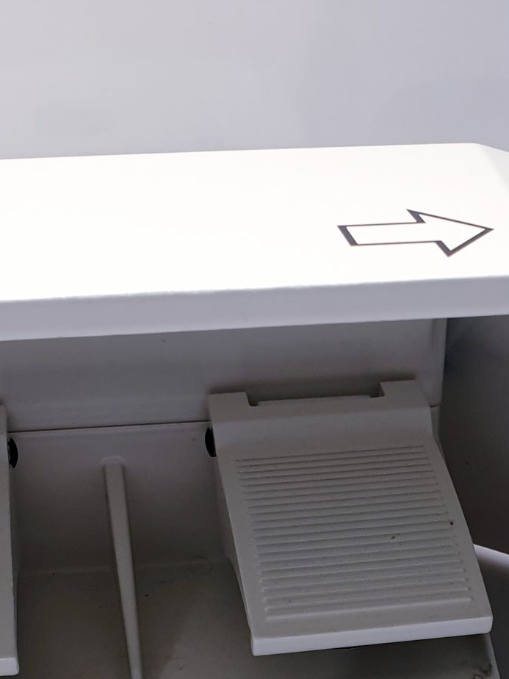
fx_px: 1412
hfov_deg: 20.3
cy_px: 751
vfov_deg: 25.1
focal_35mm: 72
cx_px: 360
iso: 64
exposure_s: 1/100
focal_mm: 4.3
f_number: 2.4
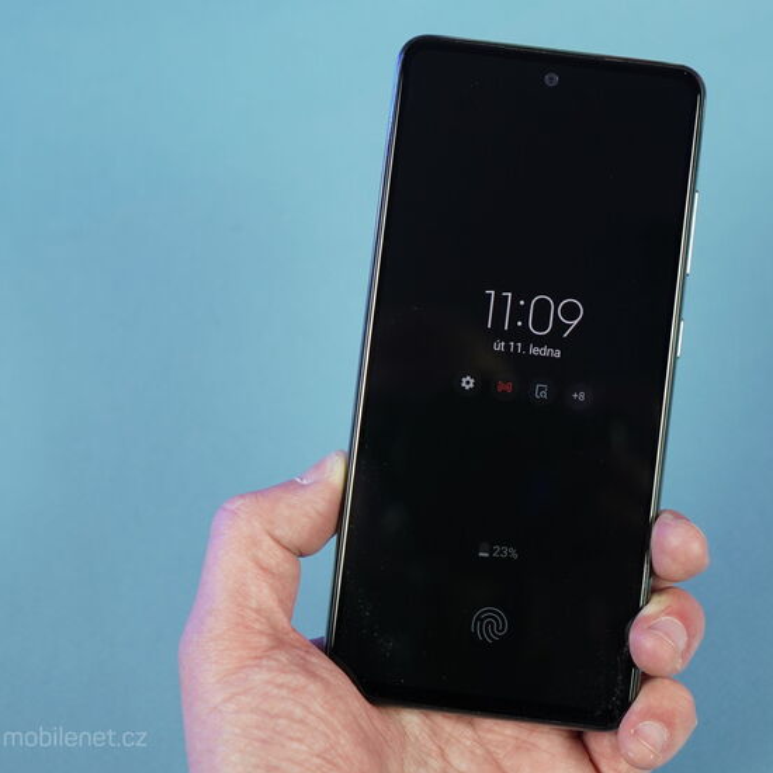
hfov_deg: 26.7
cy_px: 386
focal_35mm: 64
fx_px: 1617
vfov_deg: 26.9
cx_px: 513
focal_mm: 50
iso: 1250
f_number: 5
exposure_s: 1/125
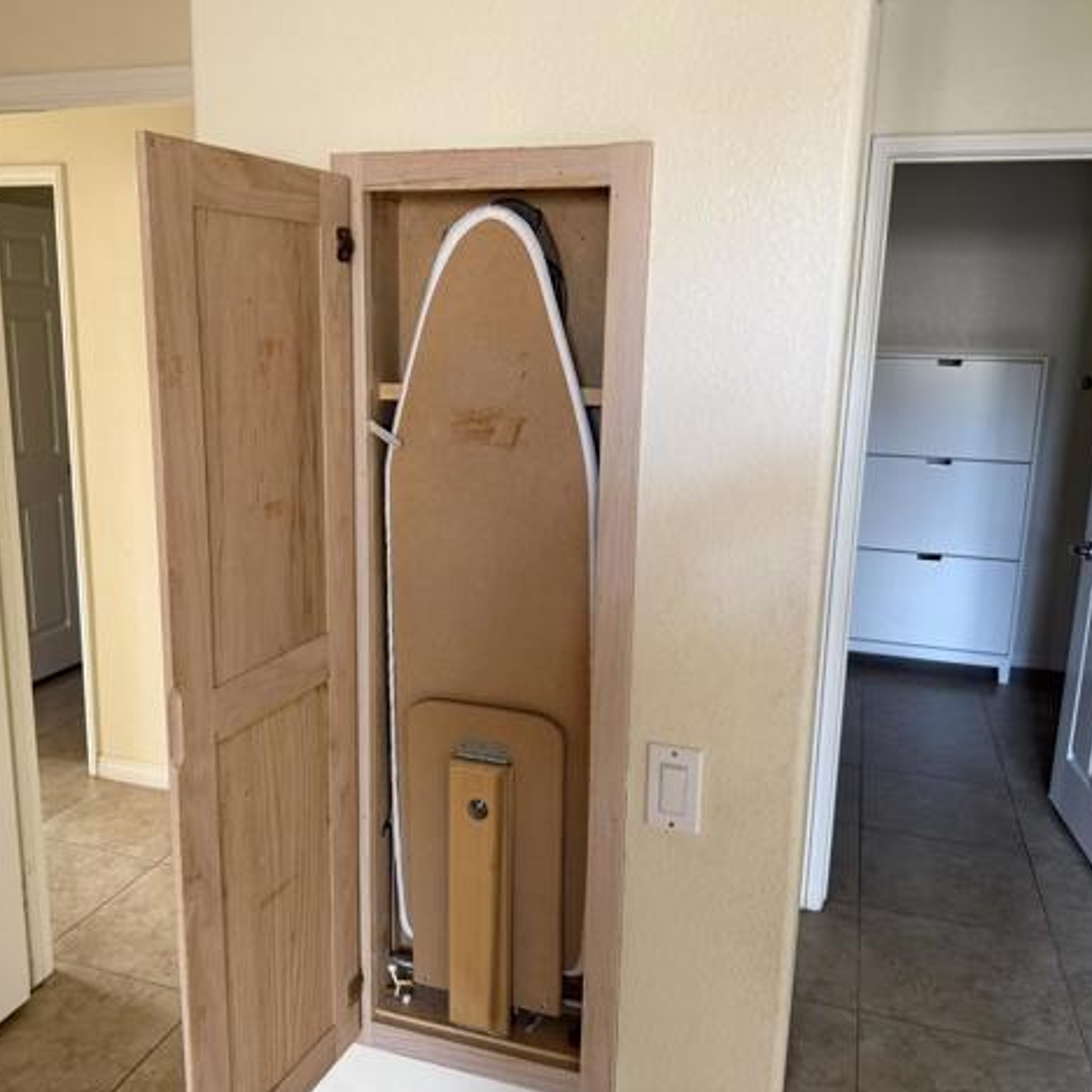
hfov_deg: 55.5
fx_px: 1035
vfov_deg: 55.6
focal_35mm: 29
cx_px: 488
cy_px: 539
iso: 250
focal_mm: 6.76
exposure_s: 1/60
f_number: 1.78
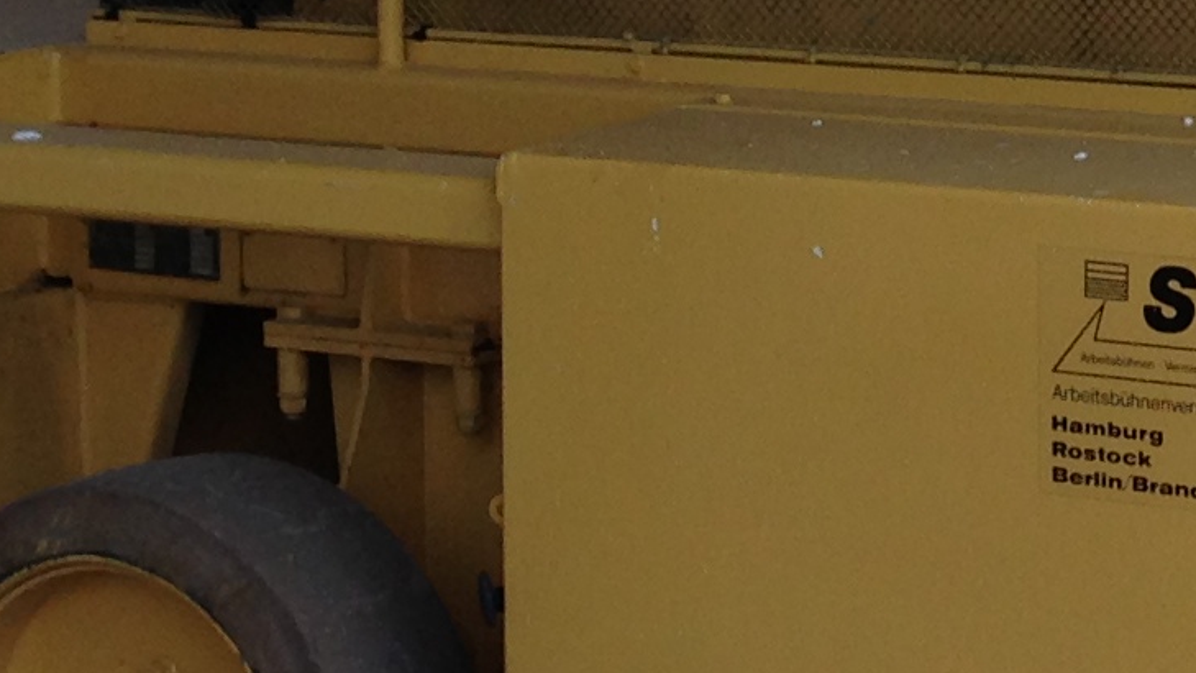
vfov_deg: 7.5
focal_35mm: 161
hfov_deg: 12.8
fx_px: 5106
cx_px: 1646
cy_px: 49
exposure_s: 1/60
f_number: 2.4
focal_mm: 4.13
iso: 50
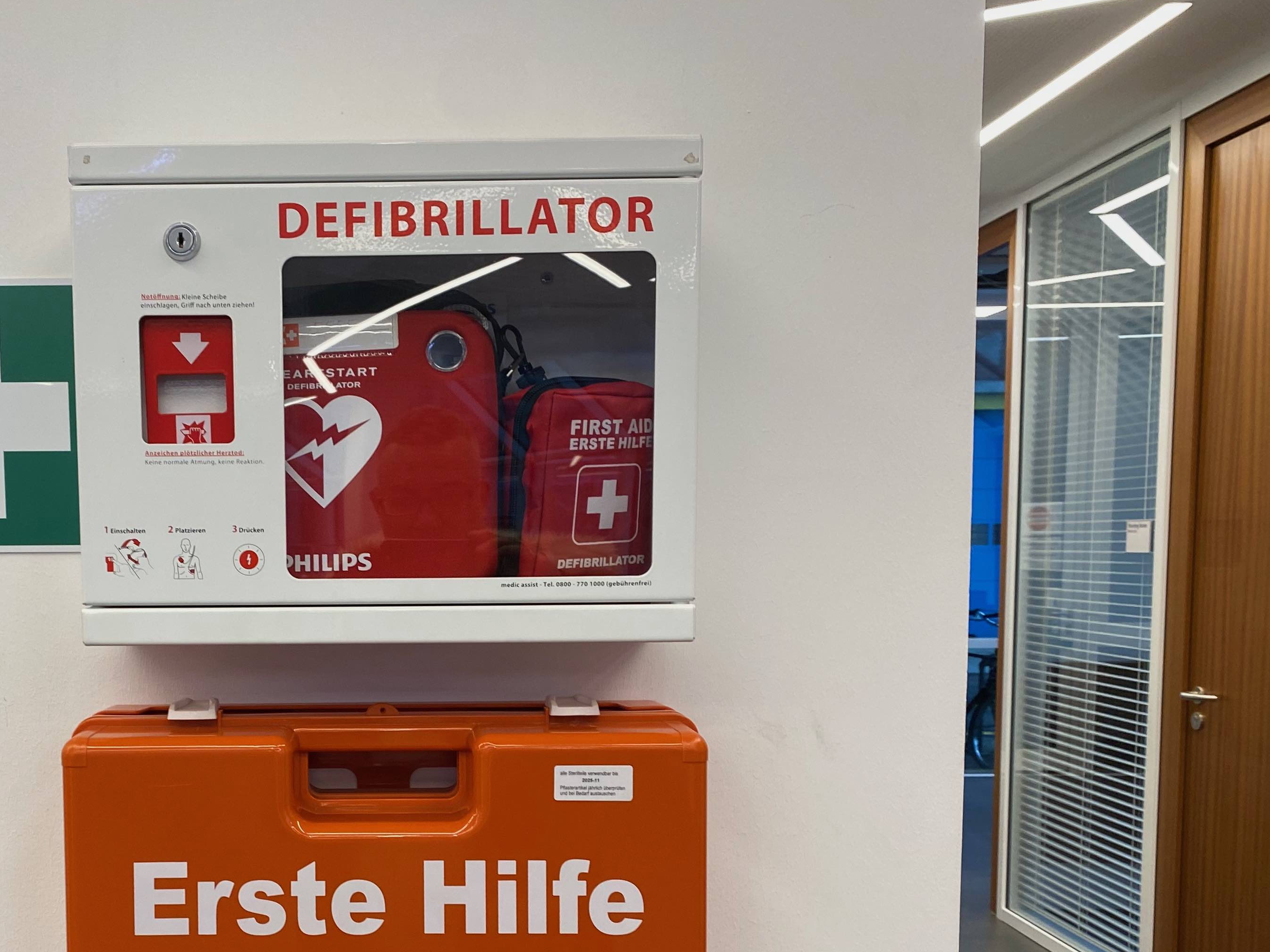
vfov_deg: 36.2
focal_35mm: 39
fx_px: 1431
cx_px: 355
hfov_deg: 46.5
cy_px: 687
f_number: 1.8
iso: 80
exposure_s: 1/100
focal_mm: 4.25
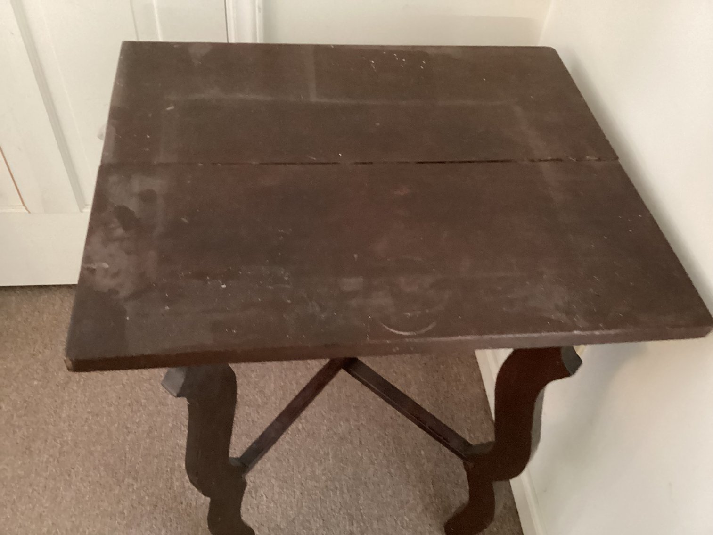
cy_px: 268
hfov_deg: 58.3
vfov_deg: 45.4
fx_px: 639
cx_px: 356
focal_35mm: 31
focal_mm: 3.3
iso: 800
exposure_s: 1/20
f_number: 2.4
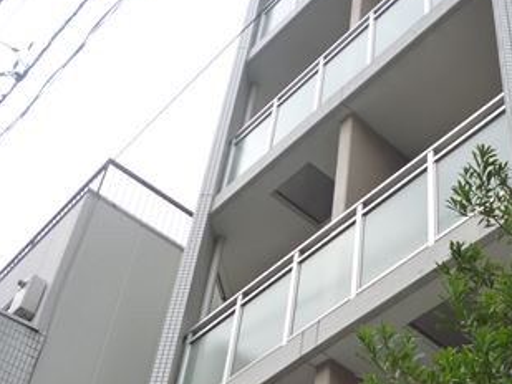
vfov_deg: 24.7
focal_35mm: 58
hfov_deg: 32.5
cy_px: 319
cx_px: 396
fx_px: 858
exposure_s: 1/320
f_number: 3.1
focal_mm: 5
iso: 160
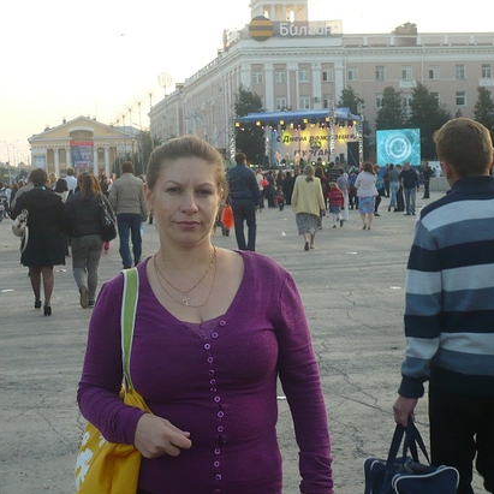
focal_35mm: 71
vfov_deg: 24.3
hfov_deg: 24.3
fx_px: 1146
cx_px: 194
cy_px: 247
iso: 100
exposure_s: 1/125
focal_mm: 9.9
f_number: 3.7
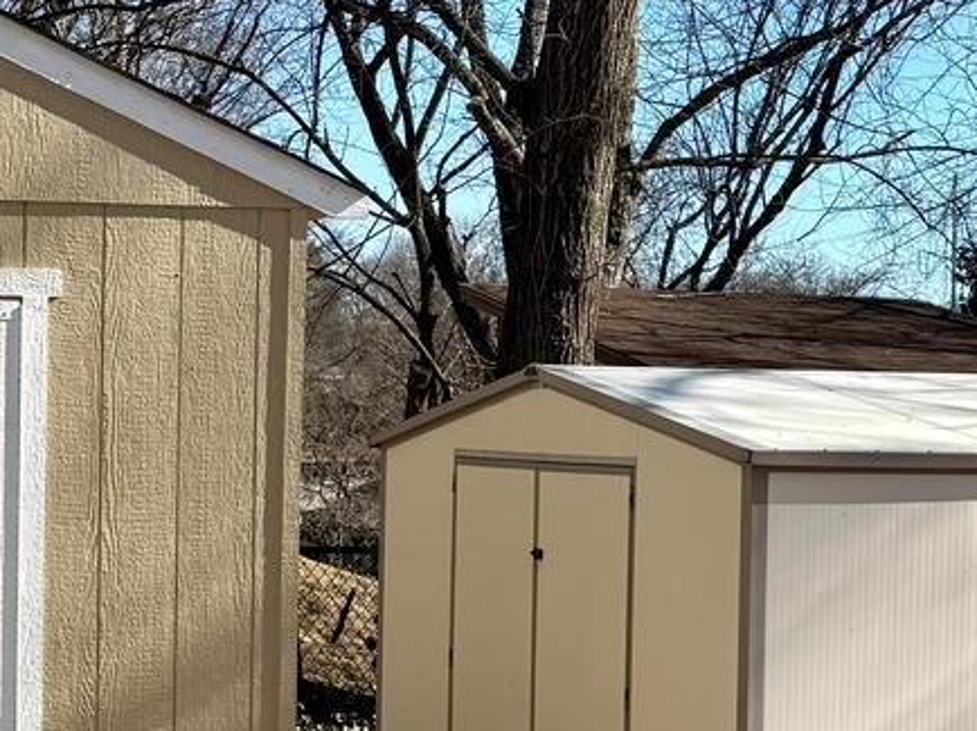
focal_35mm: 85
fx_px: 2398
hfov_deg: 22.1
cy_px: 448
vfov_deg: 17.3
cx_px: -18
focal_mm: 6.76
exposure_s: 1/3413
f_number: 1.78
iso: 80
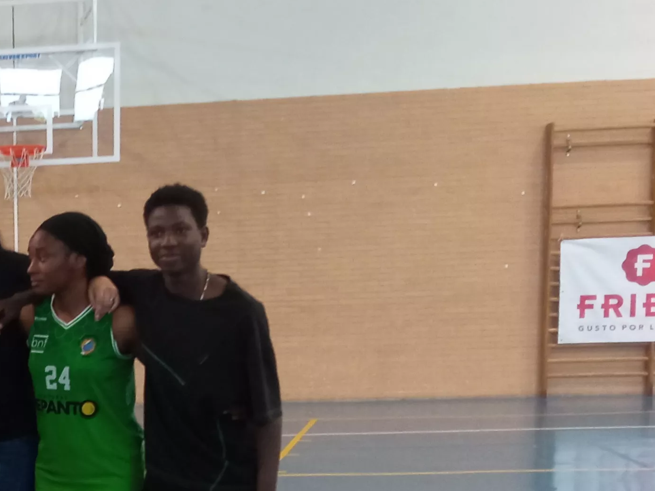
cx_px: -180
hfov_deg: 21.9
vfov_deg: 17.7
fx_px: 1533
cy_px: 509
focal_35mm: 81
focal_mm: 3.79
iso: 497
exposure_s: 1/25
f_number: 2.2
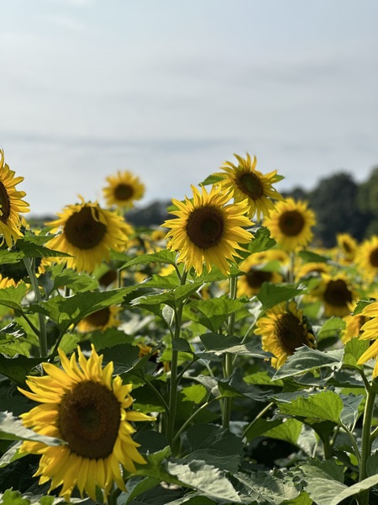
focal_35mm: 77
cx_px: 189
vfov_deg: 25.3
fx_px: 1121
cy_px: 252
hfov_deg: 19.1
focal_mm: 9
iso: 32
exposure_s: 1/1277
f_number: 2.8
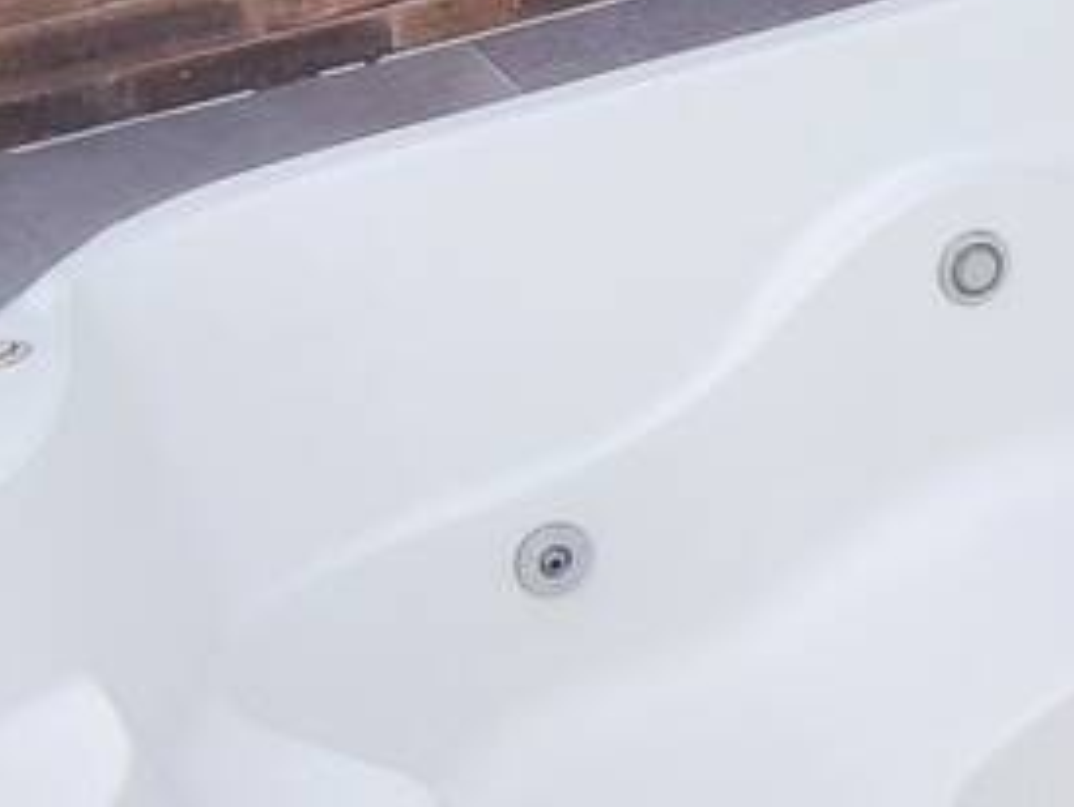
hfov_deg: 19.0
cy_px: -82
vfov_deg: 17.0
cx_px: 1807
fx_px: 2608
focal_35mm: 84
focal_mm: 1.65
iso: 50
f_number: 2.2
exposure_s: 1/1118
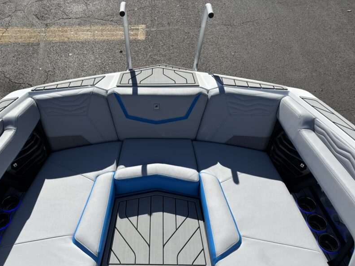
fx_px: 359
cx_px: 150
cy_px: 179
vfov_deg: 40.1
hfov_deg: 52.4
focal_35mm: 35
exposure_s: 1/5076
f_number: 1.6
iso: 50
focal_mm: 5.96
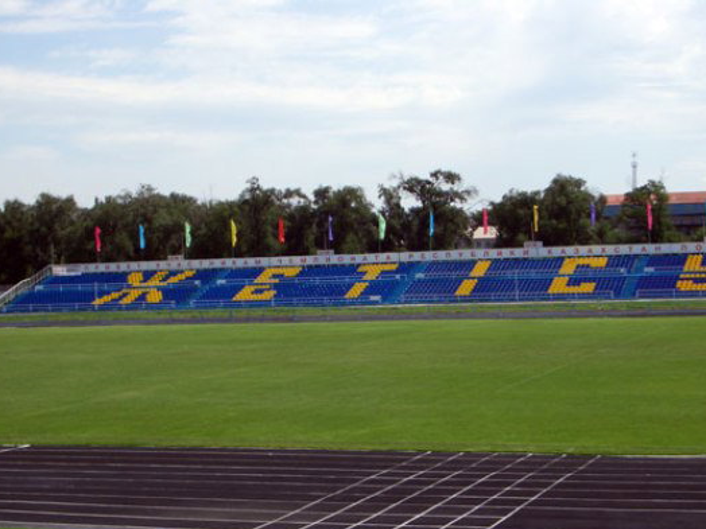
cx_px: 366
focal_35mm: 71
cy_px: 292
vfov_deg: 20.7
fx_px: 1448
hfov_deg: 27.4
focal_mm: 10.2
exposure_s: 1/400
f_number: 5.6
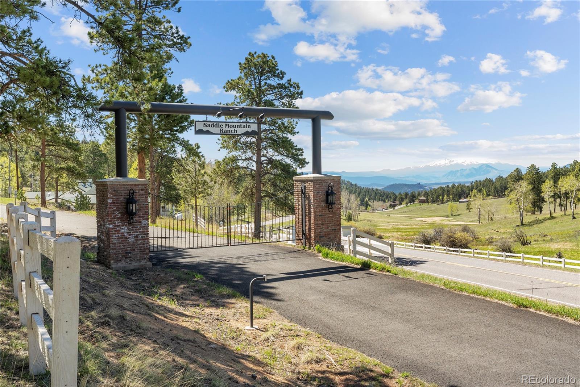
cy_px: 194
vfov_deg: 33.4
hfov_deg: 48.4
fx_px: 645
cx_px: 290
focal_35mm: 40
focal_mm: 40
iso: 400
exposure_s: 1/100
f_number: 10
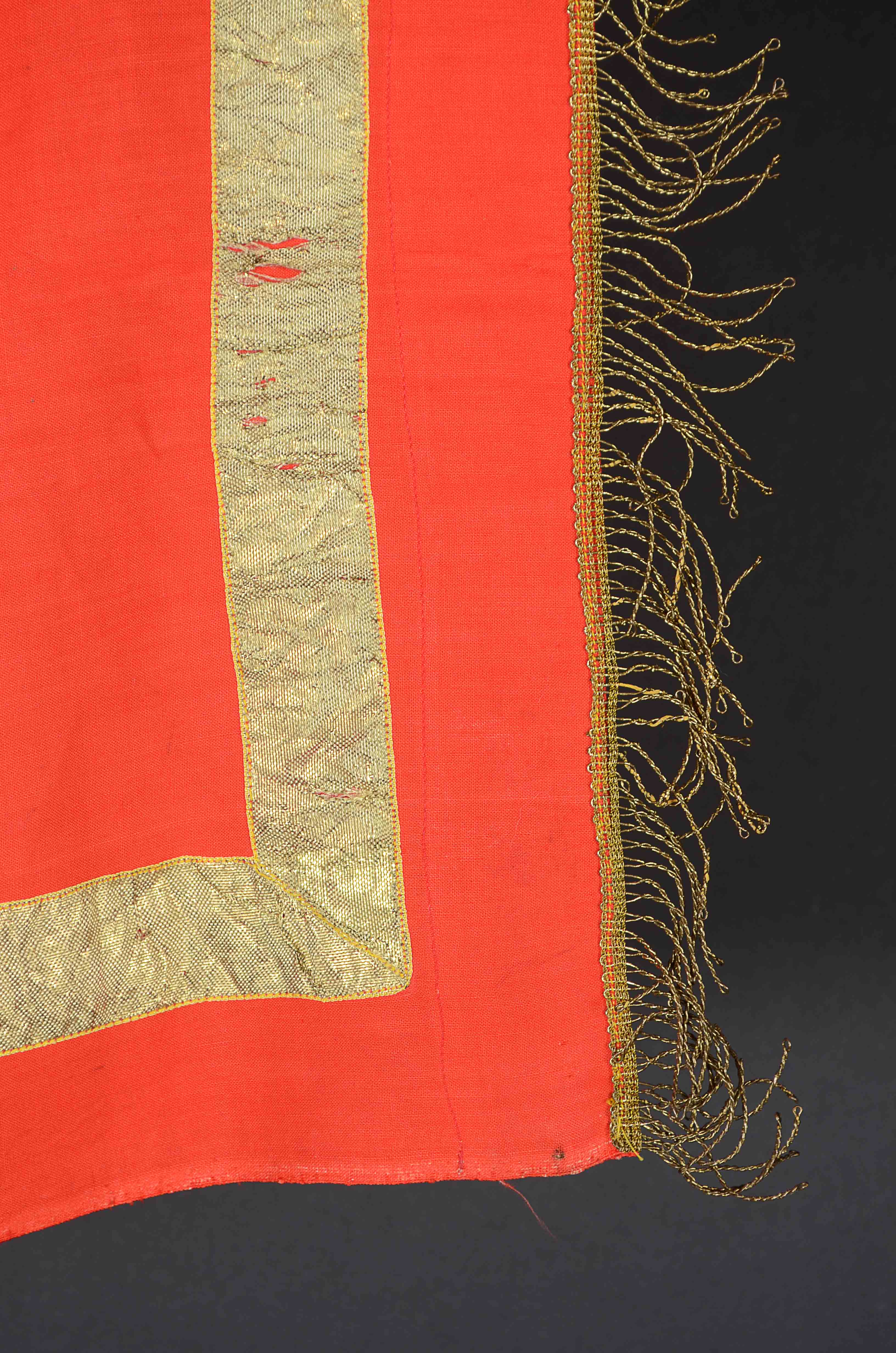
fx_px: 2812
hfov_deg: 18.1
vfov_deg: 27.0
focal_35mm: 75
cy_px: 676
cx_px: 448
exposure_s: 1/80
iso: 100
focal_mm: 50
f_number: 8
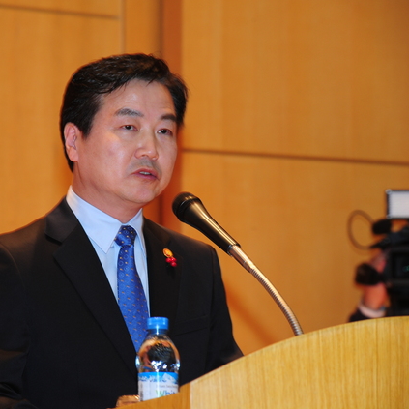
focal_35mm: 199
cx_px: 114
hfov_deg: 8.8
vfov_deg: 8.8
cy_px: 205
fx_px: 2660
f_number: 7.1
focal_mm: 155
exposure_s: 1/60
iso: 1000
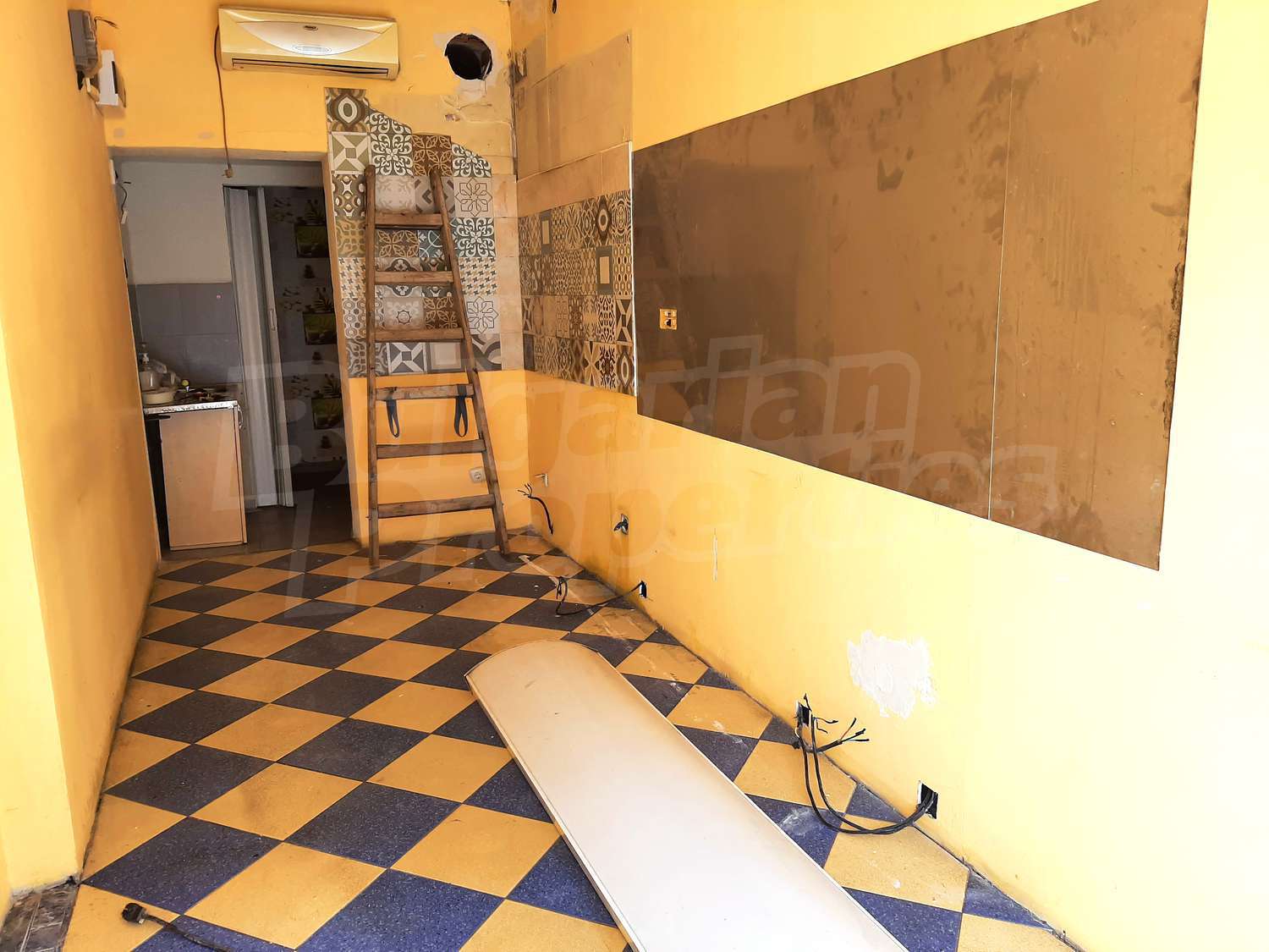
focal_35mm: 26
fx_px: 953
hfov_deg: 67.3
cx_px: 634
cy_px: 476
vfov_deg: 53.1
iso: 40
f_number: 1.7
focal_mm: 3.93
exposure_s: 1/145
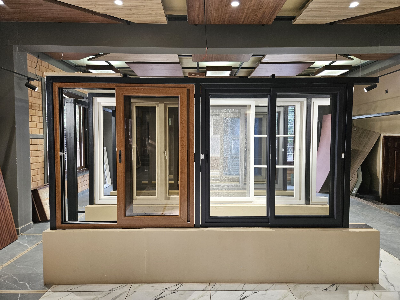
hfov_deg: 73.9
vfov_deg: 58.9
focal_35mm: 23
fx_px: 266
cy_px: 150
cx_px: 200
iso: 250
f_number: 1.8
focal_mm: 5.4
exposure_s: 1/100
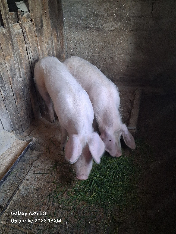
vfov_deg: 65.3
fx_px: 183
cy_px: 117
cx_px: 88
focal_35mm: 27
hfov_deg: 51.4
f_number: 1.8
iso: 500
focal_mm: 4
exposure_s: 1/50
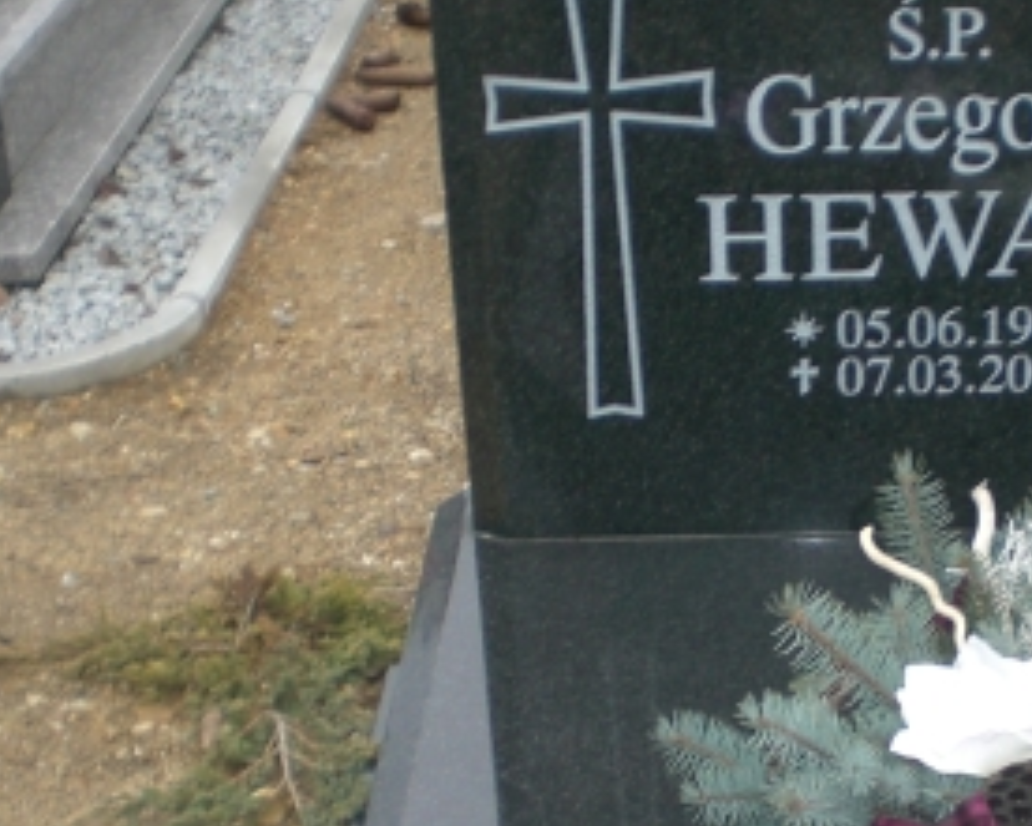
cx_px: 759
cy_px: 669
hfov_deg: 22.0
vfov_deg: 17.7
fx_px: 2628
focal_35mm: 86
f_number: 3.1
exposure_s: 1/80
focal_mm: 6.3
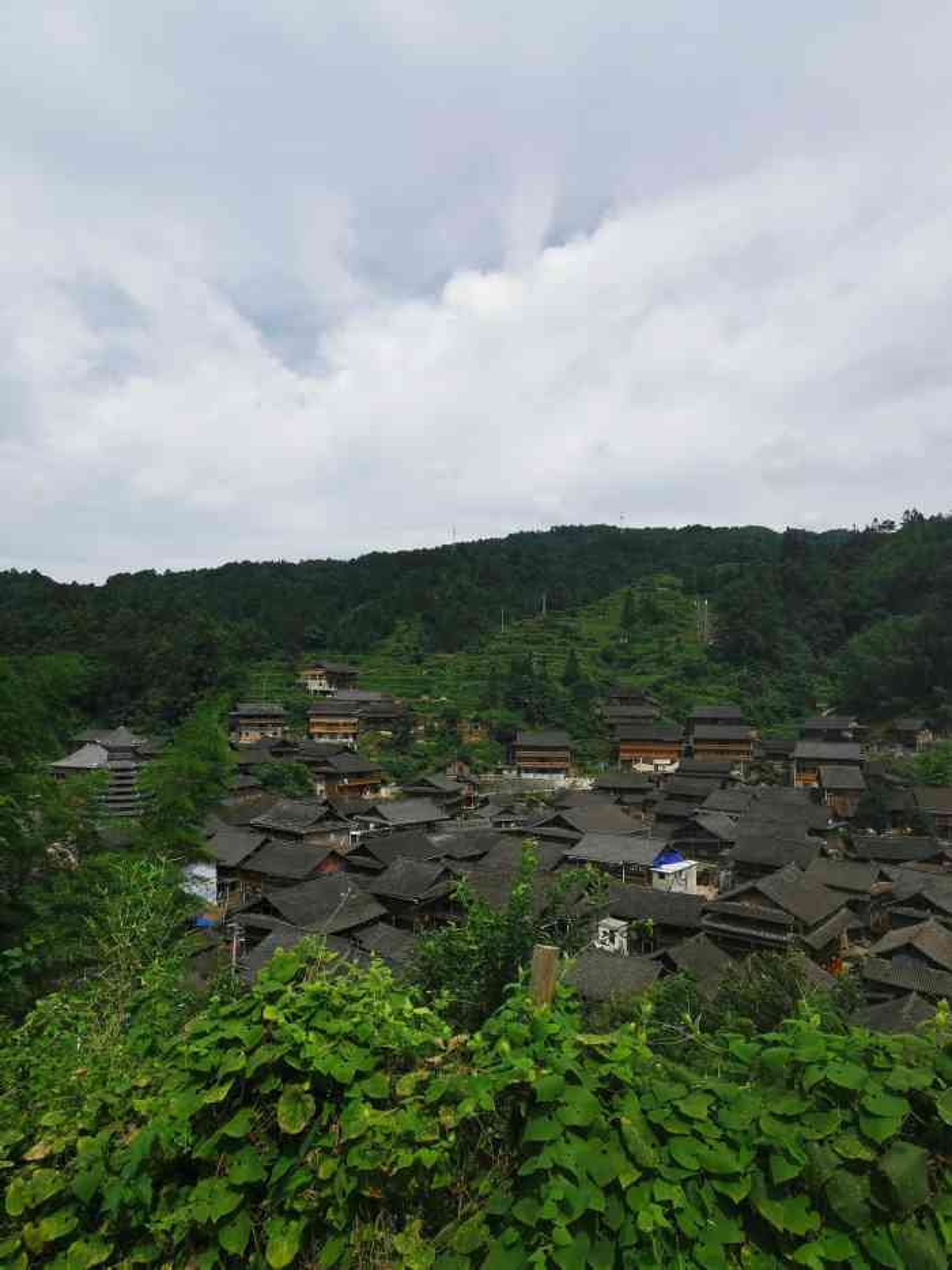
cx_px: 476
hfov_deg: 63.5
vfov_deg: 79.0
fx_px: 770
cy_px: 635
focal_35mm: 21
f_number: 2.2
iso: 50
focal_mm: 2.35
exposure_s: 1/1429
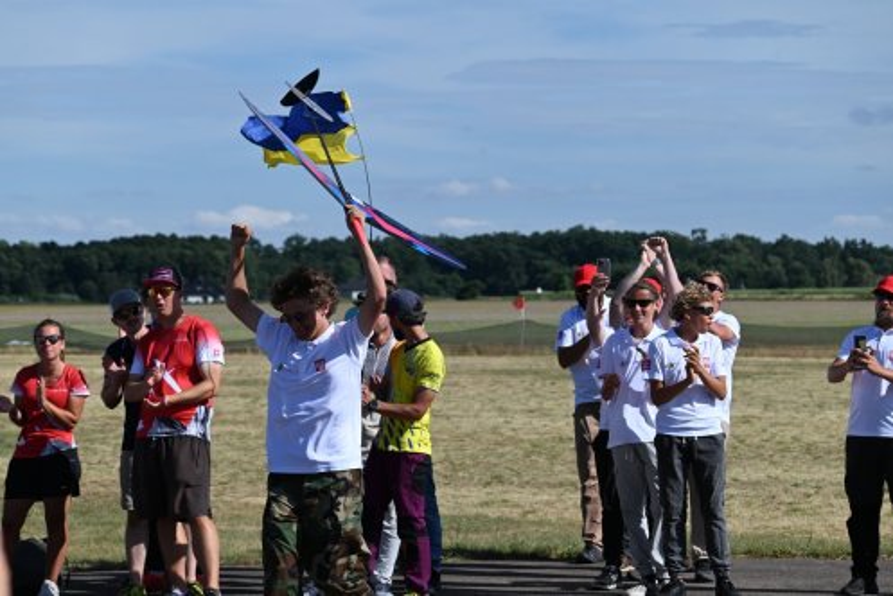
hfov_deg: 15.2
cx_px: 446
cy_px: 298
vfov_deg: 10.2
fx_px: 3351
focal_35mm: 135
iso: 320
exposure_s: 1/1250
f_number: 9
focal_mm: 135
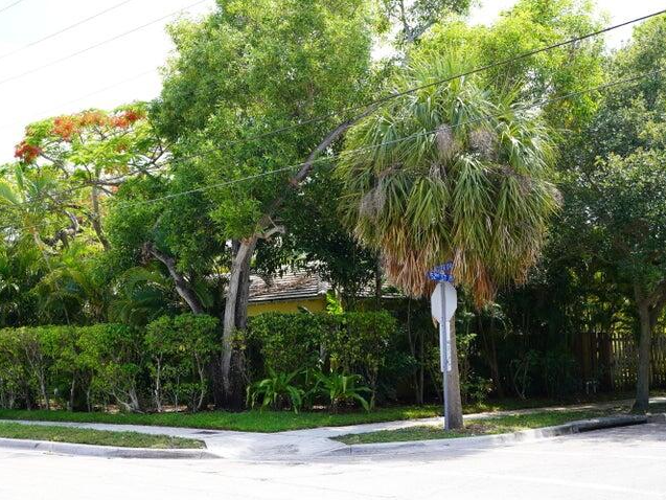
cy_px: 250
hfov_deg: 38.2
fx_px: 962
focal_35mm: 50
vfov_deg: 29.1
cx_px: 305
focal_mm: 46
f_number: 6.3
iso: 100
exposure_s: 1/100
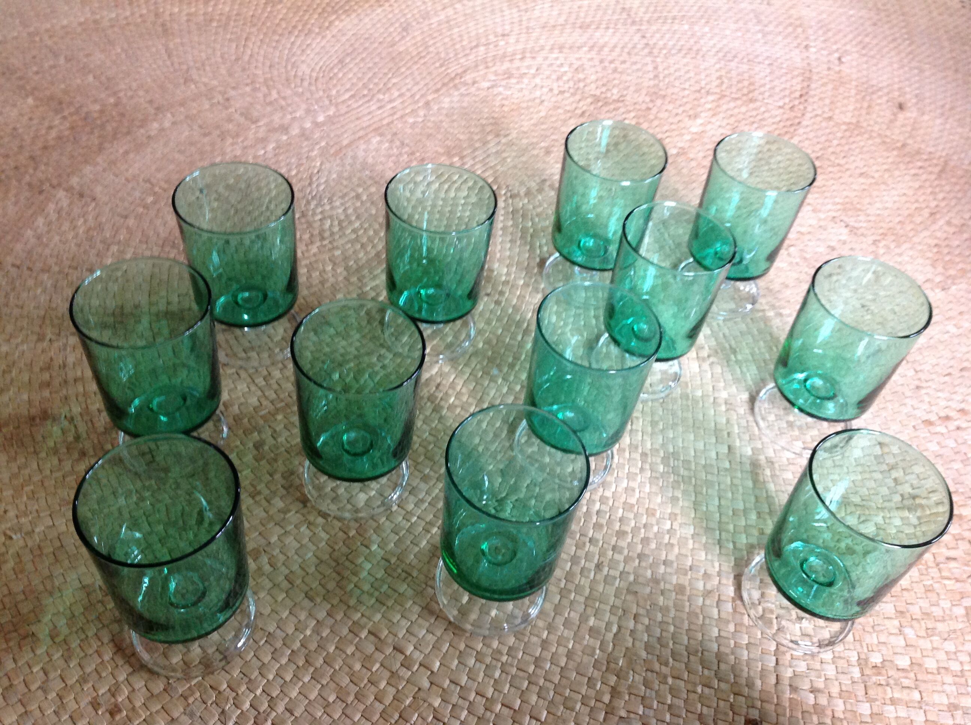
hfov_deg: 52.7
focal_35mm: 35
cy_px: 362
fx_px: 980
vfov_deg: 40.6
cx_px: 486
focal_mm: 4.28
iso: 250
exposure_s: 1/15
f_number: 2.4
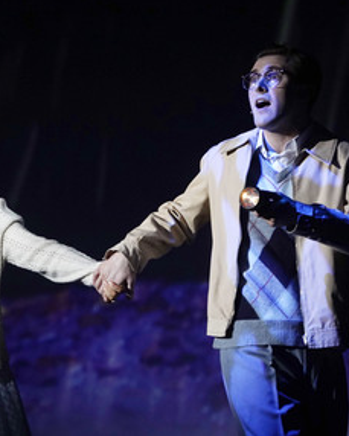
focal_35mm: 296
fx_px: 3820
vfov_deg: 6.5
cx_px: 83
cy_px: 209
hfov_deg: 5.2
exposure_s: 1/160
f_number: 5.6
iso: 3200
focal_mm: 200
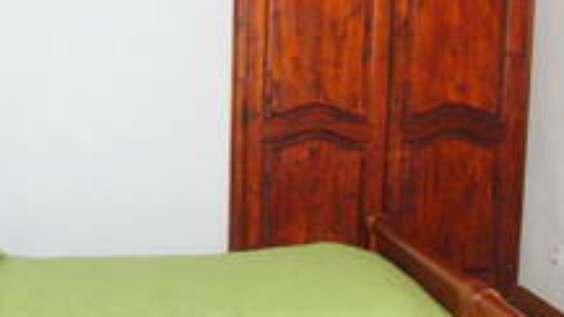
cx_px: 288
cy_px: 138
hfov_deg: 31.4
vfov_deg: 18.0
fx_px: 1002
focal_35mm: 67
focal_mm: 6.42
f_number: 3.6
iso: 400
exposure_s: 1/60
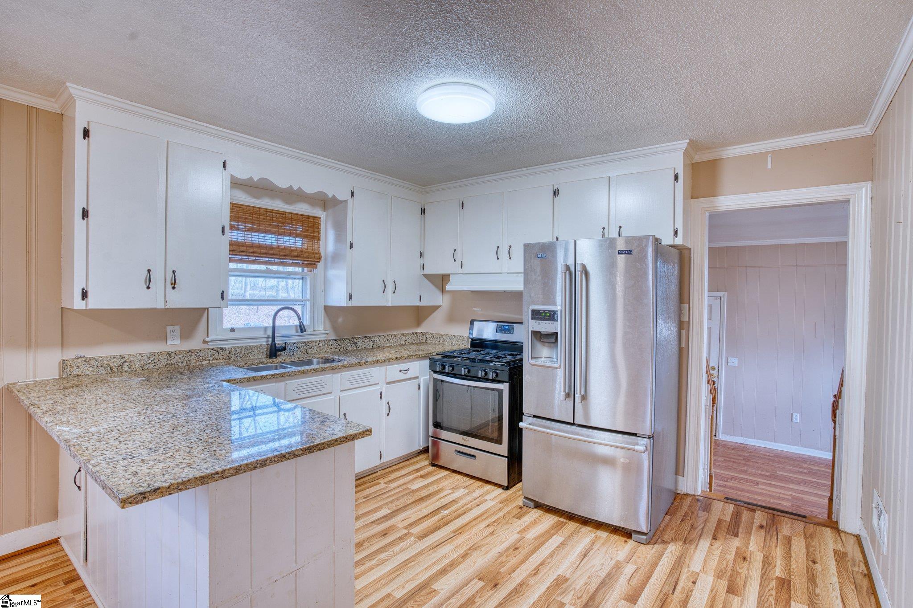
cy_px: 304
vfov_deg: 70.4
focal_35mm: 17
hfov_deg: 93.3
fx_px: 431
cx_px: 456
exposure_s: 1/10
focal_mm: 17
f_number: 8
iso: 400
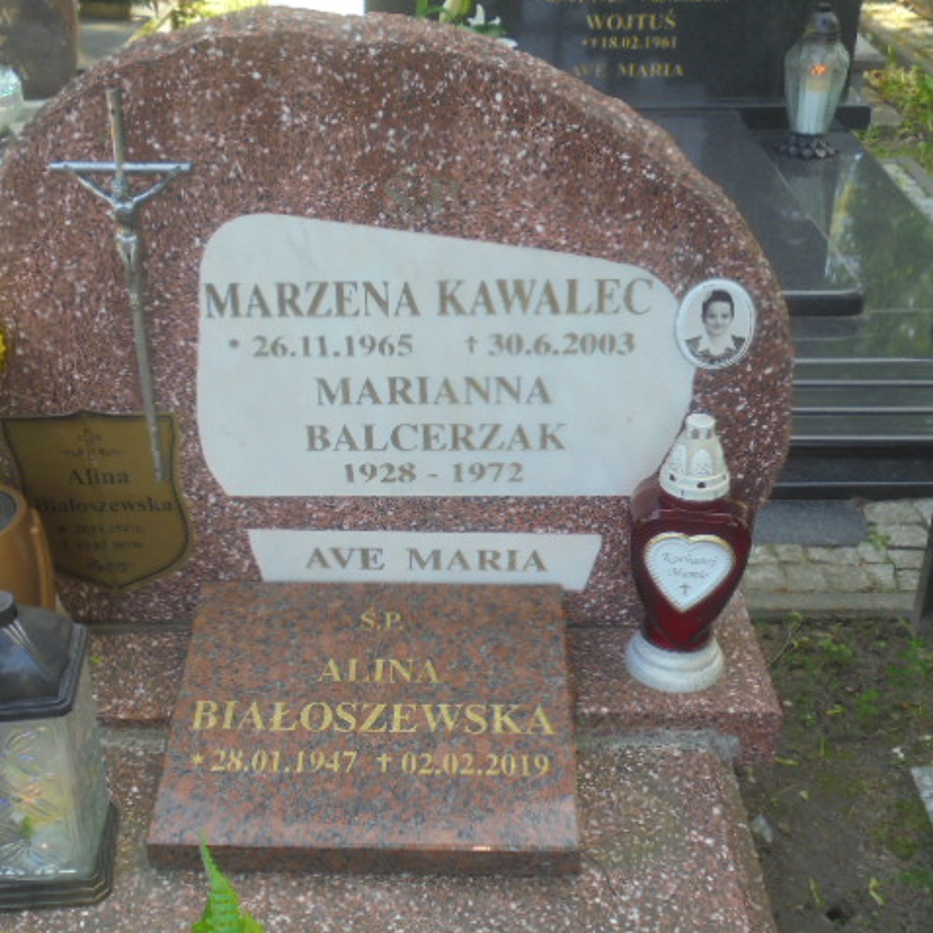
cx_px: 402
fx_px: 1372
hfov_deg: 37.5
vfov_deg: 37.6
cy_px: 466
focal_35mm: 45
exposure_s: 1/80
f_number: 4.2
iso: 100
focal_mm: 6.9
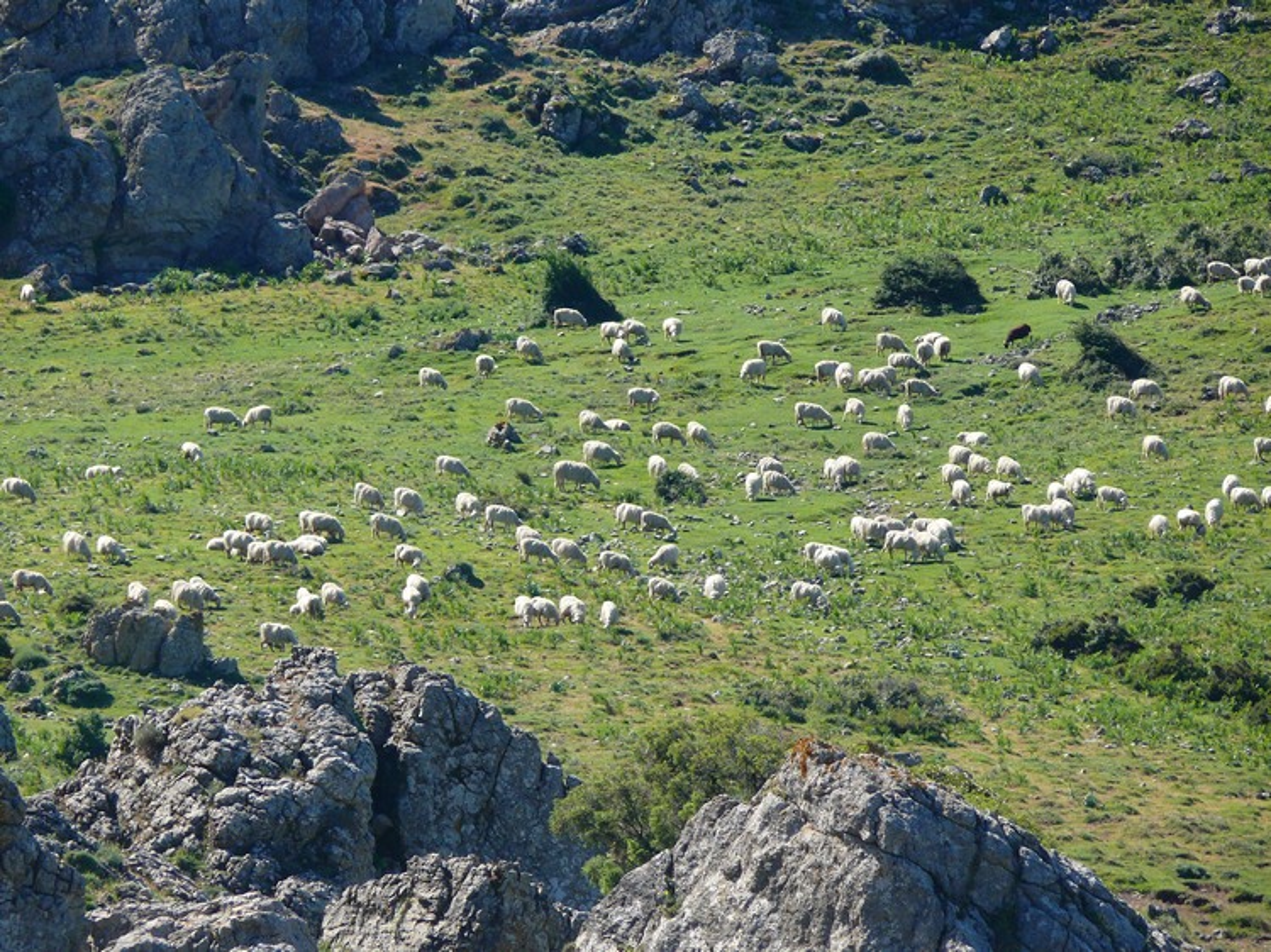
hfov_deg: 6.4
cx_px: 636
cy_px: 476
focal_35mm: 311
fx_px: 11415
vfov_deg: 4.8
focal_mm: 65.8
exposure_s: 1/200
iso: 100
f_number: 4
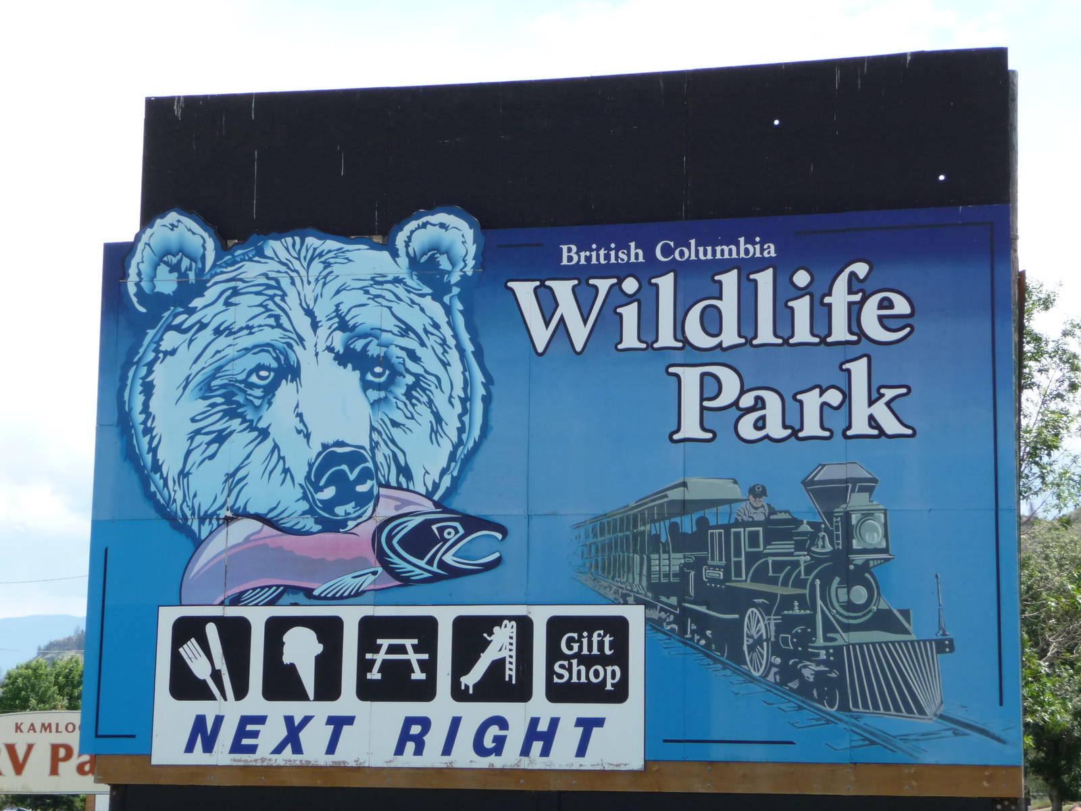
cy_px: 406
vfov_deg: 16.6
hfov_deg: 22.0
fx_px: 2779
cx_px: 540
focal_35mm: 89
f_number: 4.7
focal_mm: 15.2
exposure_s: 1/500
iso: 160
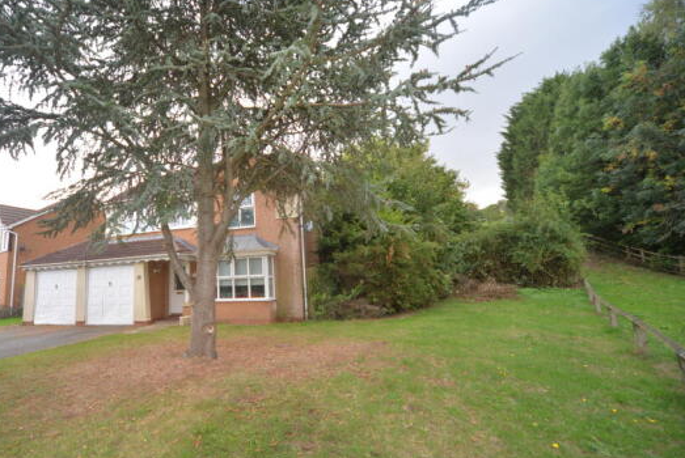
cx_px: 275
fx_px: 286
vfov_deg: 77.4
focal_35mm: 15
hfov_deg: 99.0
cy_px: 245
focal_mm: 12
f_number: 4.5
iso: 280
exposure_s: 1/125
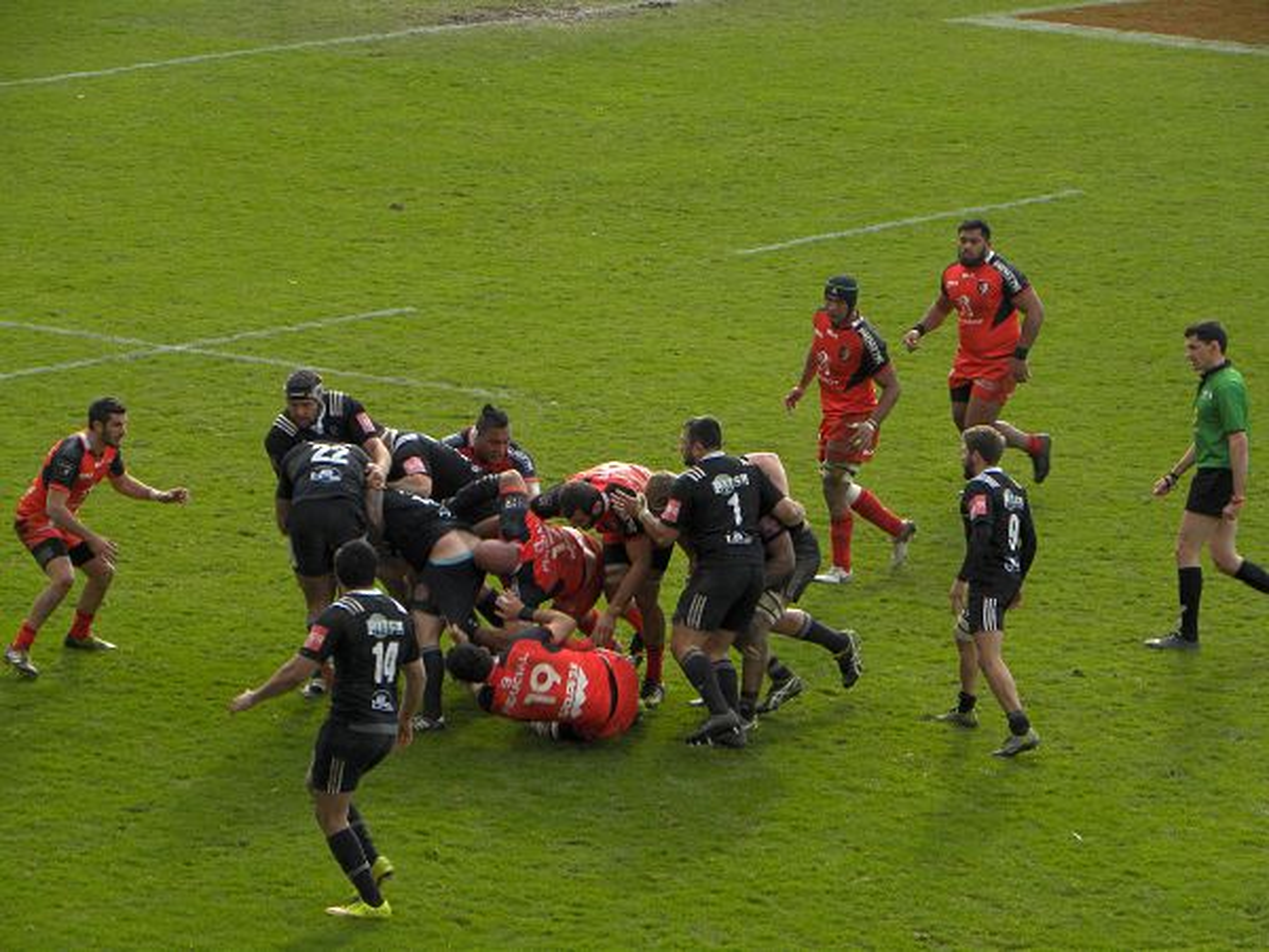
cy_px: 476
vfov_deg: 7.0
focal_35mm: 212
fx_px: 7772
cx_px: 634
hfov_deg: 9.3
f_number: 4.5
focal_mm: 37.7
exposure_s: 1/177
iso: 64
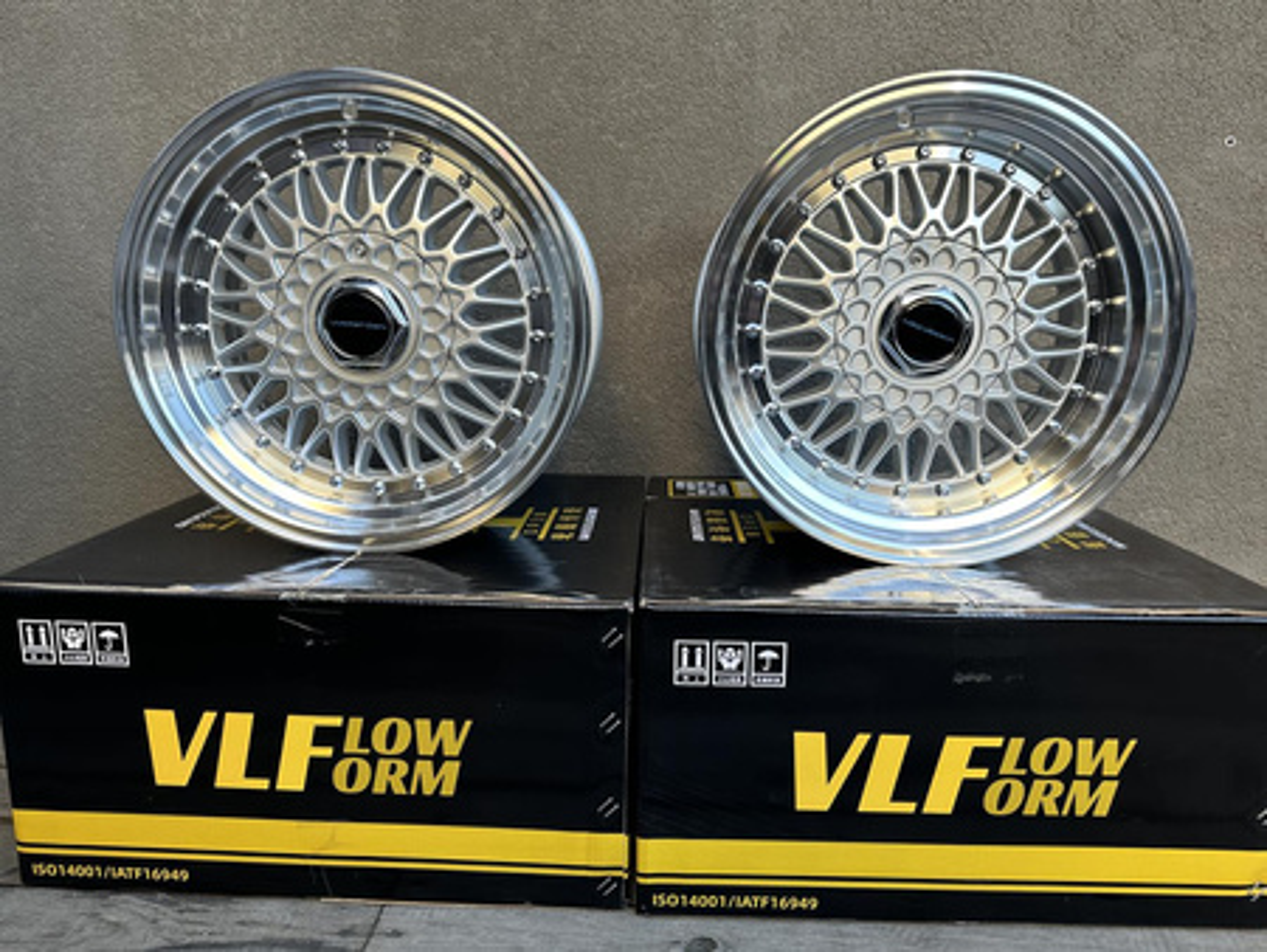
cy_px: 476
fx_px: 879
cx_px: 634
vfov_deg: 56.9
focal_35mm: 24
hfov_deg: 71.6
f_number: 1.78
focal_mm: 6.86
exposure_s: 1/123
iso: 50
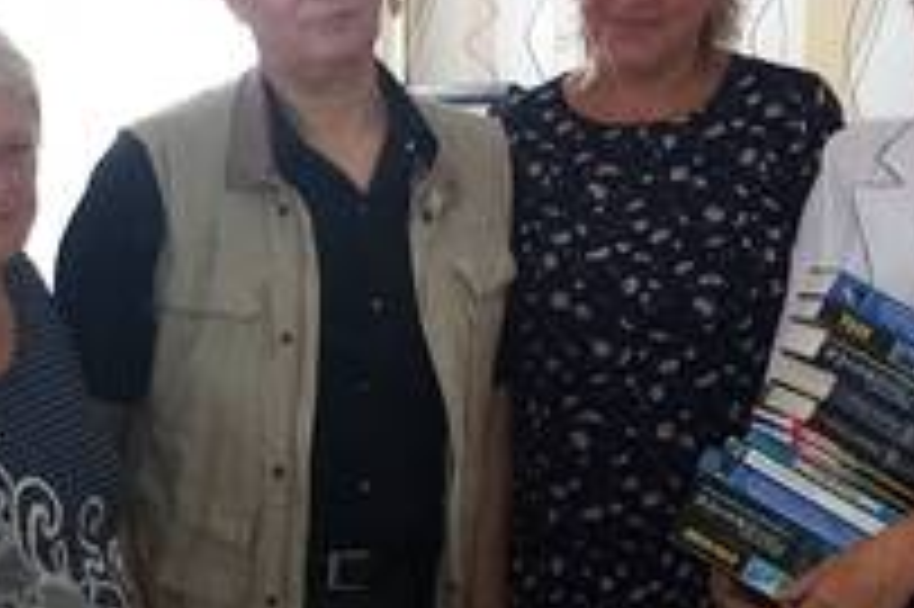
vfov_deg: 17.0
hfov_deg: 25.4
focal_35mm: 80
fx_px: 2029
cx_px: 495
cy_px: 257
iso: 188
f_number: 1.8
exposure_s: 1/33.3
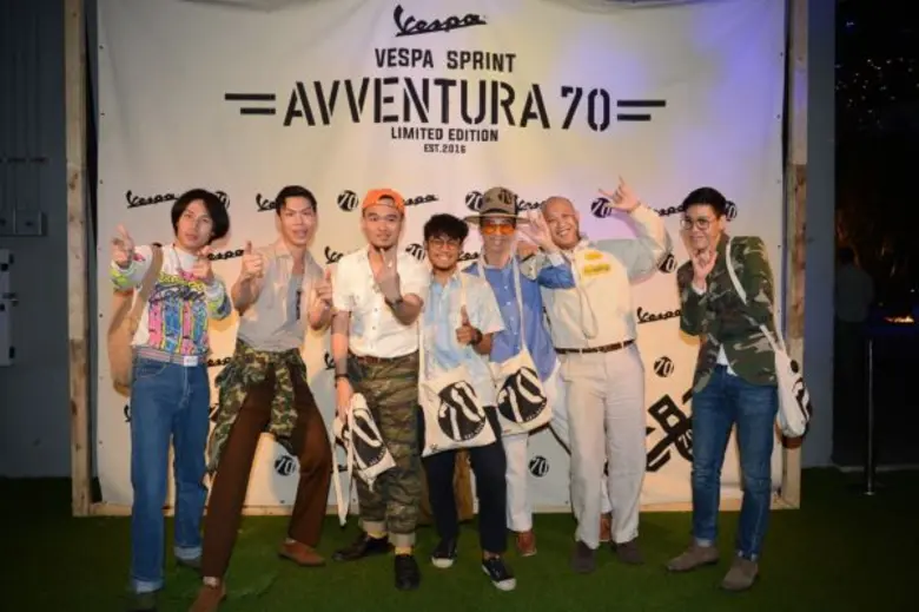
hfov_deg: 60.3
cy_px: 306
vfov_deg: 42.3
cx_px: 460
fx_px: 791
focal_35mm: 31
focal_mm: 31
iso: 800
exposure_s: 1/640
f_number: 2.8
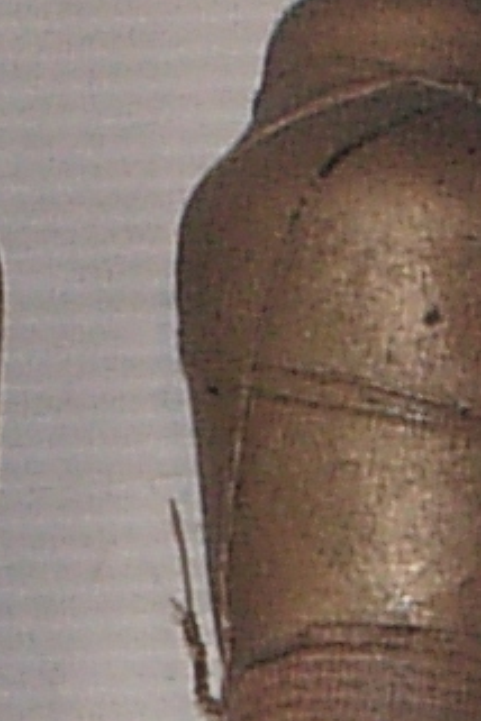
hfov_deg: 2.2
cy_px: 1051
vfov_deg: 3.3
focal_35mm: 620
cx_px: -319
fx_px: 12425
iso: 200
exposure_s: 1/45
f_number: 3.4
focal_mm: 13
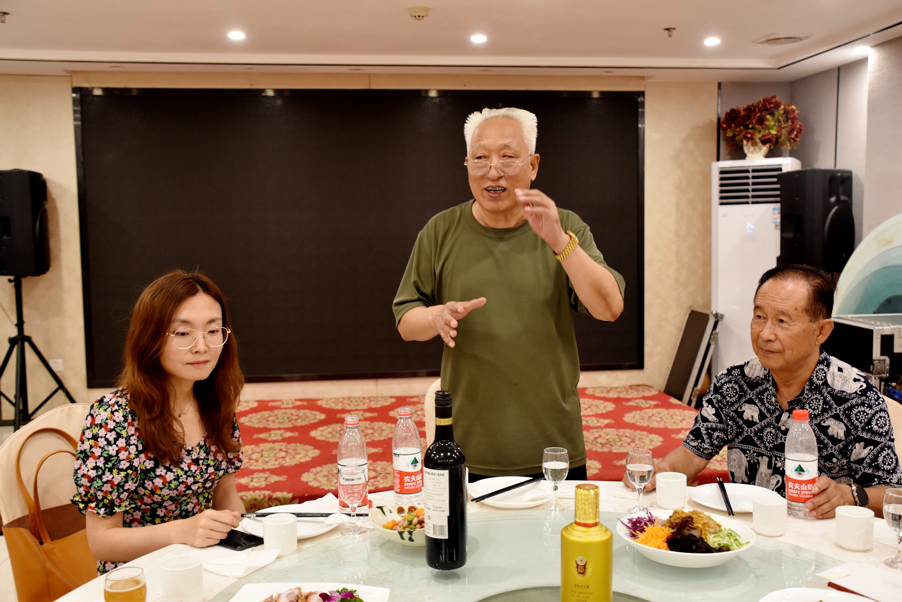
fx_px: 902
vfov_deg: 36.9
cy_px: 301
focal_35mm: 36
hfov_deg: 53.1
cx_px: 451
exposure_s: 1/60
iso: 1400
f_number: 4
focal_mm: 24
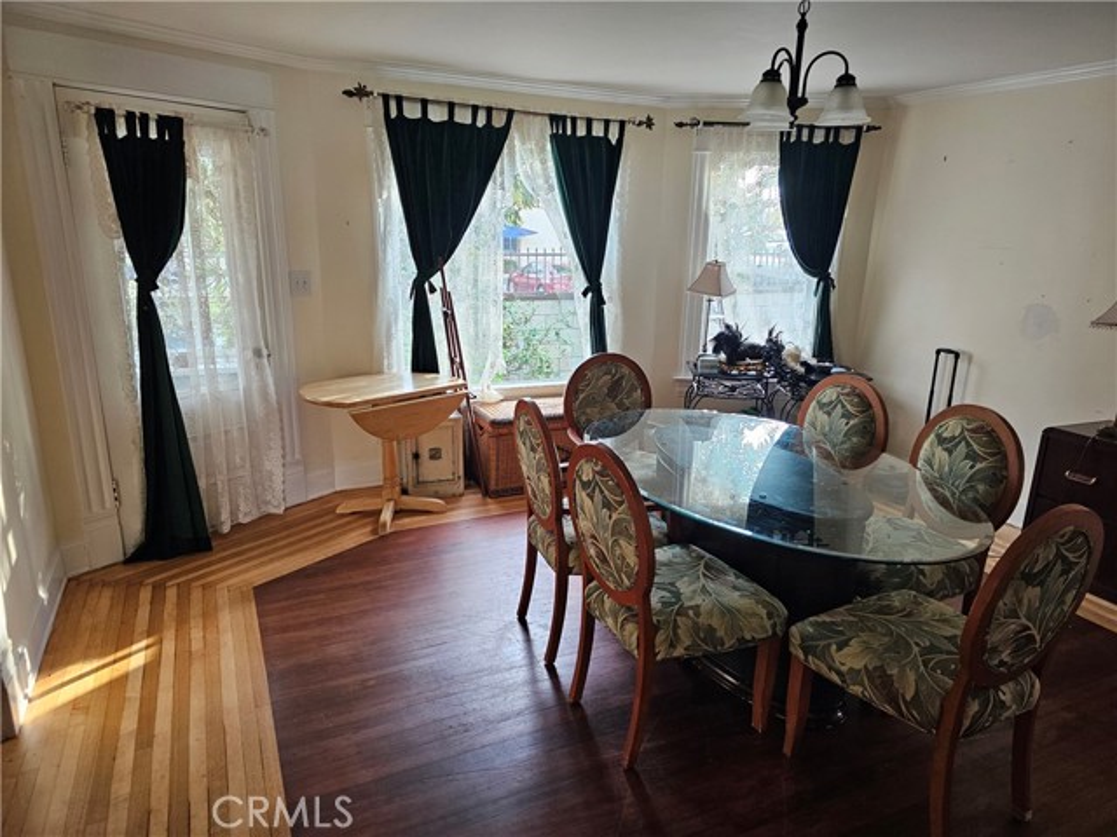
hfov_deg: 73.9
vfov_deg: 58.9
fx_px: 742
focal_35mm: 23
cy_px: 418
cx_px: 558
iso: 200
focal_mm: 6.3
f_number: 1.7
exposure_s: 1/100
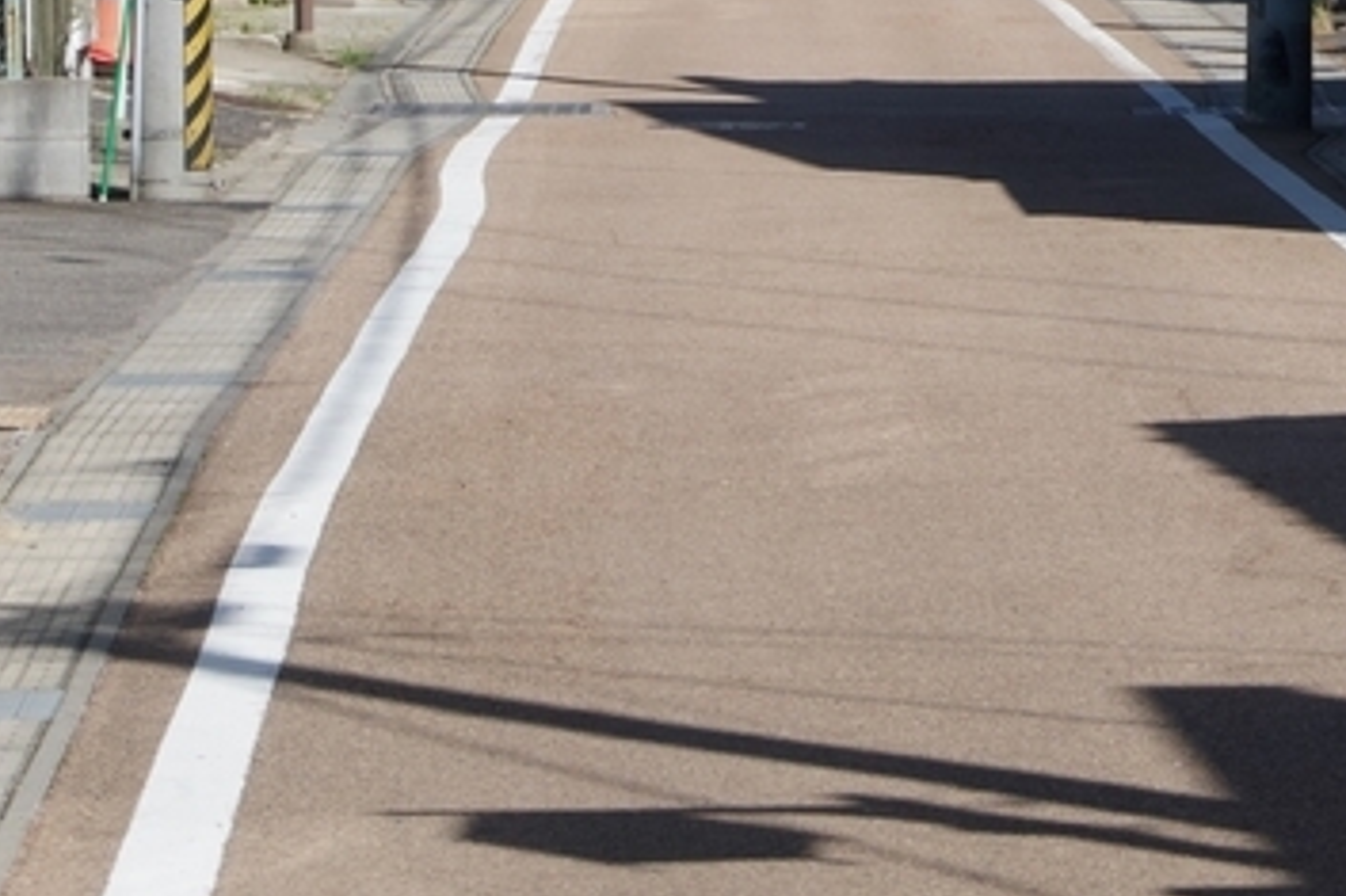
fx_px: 9529
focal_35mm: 255
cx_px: 1274
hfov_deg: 8.0
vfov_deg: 5.3
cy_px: -568
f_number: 8
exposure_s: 1/640
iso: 200
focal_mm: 50
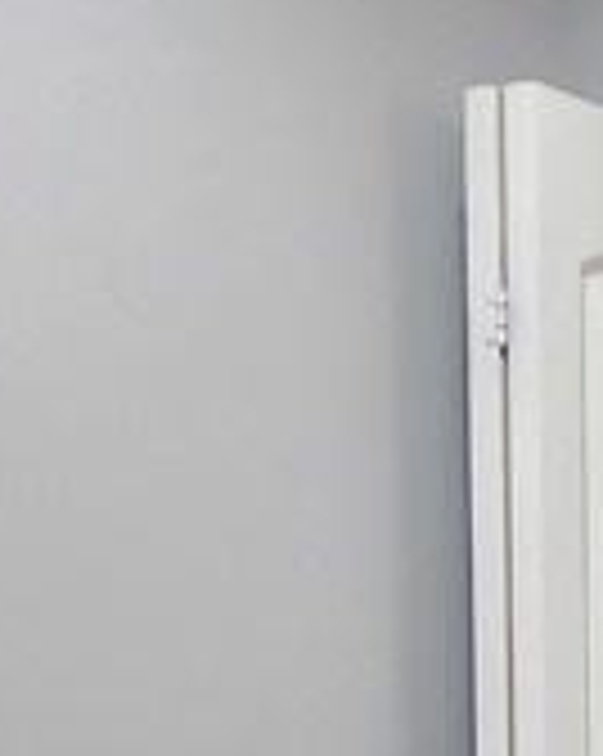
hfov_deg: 10.3
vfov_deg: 16.7
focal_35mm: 109
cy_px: 958
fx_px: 2436
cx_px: 1804
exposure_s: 1/60
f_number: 2.2
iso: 160
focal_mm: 2.2
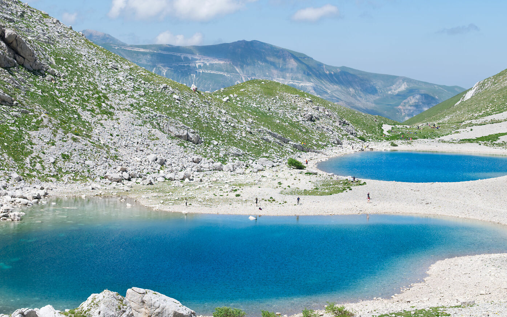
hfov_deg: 24.6
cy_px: 153
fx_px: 1161
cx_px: 227
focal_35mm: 84
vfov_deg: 15.5
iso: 100
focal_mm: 48
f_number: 5
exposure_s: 1/640
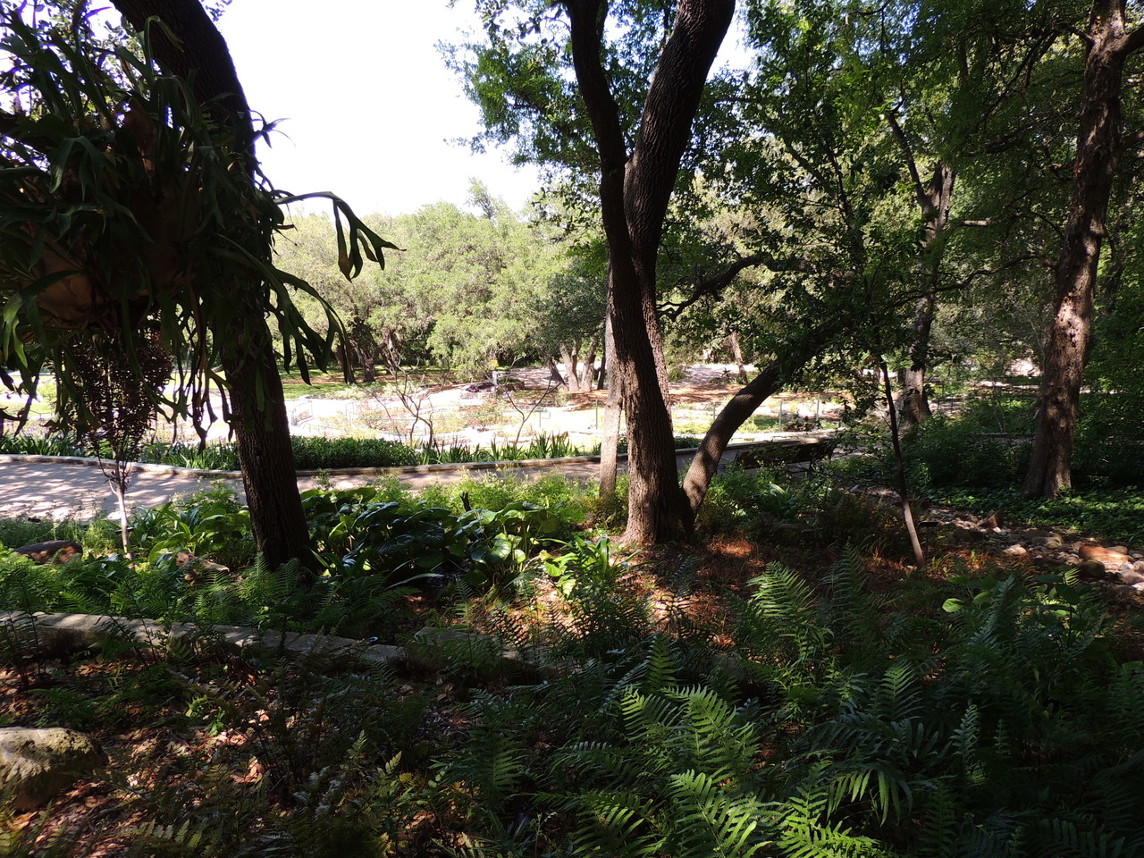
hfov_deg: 71.6
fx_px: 793
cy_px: 429
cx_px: 572
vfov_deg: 56.8
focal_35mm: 24
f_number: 3
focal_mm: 4.3
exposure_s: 1/250
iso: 100
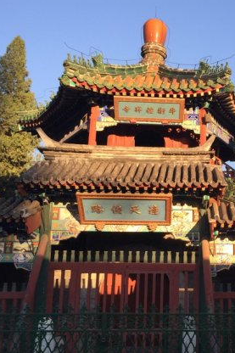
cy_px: 215
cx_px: 217
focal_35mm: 50
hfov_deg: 26.0
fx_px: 490
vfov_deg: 39.4
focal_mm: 4.15
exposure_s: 1/565
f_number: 2.2
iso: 32
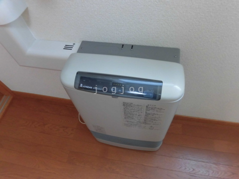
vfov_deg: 56.8
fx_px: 166
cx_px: 120
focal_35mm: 24
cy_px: 90
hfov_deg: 71.6
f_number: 3.1
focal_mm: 4.3
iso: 250
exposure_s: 1/50
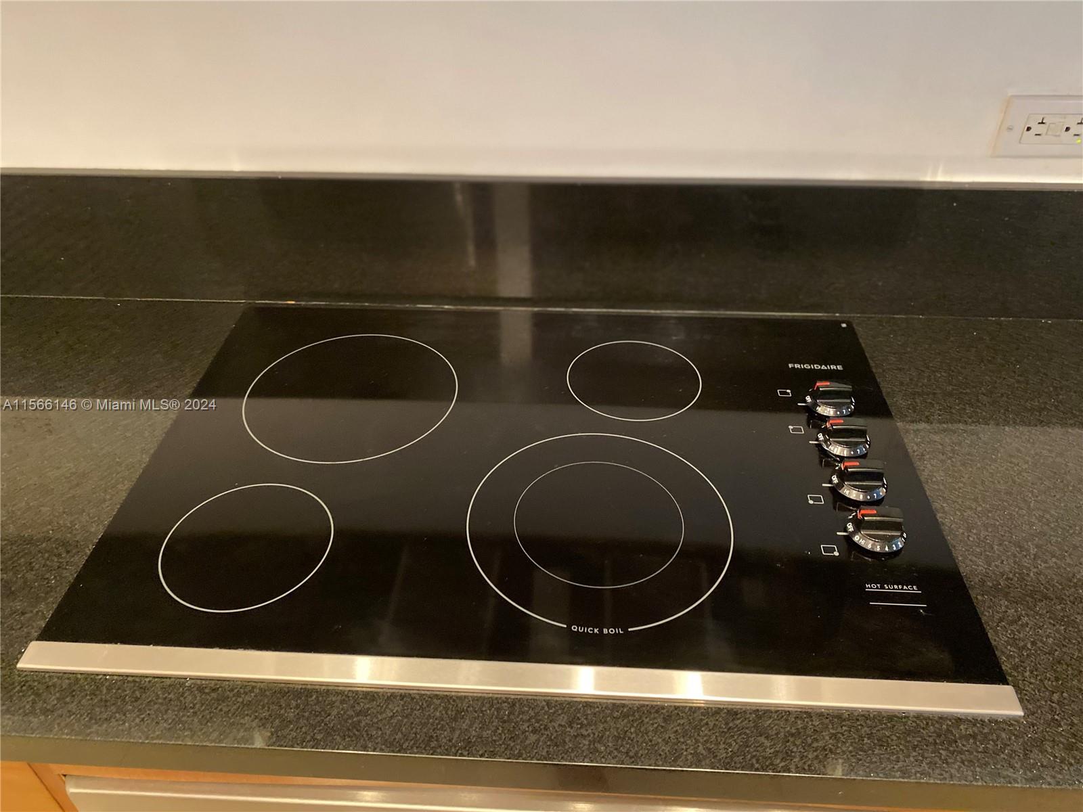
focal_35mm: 26
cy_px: 406
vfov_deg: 53.1
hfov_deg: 67.3
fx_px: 813
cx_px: 542
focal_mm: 4.25
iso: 1000
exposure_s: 1/30
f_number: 1.8
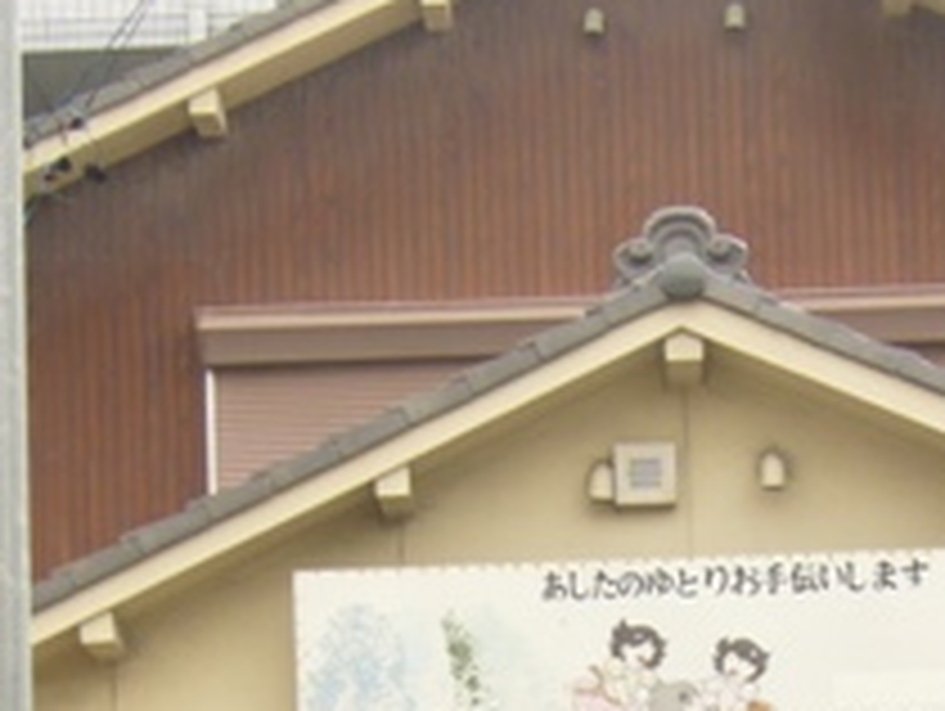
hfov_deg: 14.4
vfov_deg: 10.6
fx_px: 3744
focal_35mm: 137
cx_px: 652
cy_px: 945
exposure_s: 1/125
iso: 80
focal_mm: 7.5
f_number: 6.3
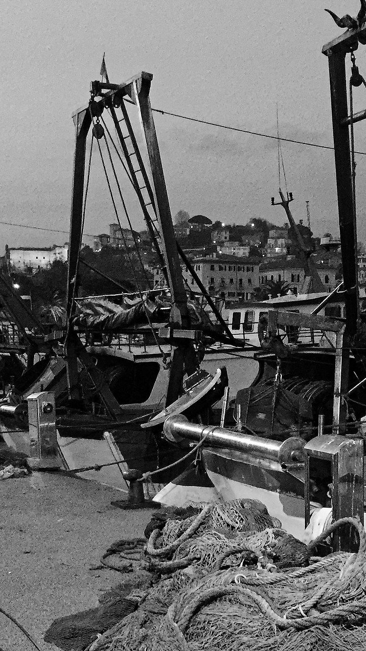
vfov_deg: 36.4
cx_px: 224
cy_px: 404
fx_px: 984
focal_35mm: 57
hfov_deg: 21.0
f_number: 2.2
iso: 200
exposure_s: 1/8
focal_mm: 4.15
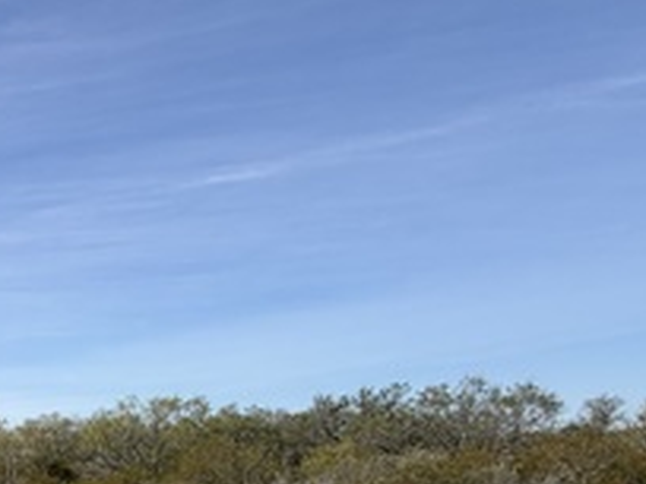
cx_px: -247
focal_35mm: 44
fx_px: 821
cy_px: 639
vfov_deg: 27.2
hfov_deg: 30.7
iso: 20
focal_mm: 2.22
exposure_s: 1/876
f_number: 2.2
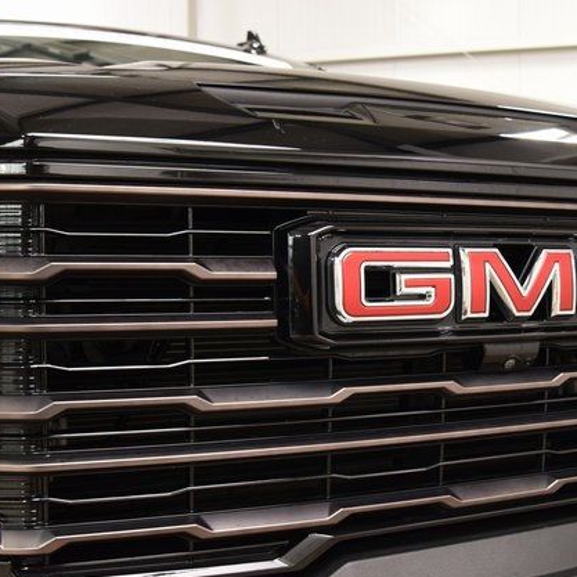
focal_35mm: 47
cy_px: 294
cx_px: 383
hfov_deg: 35.7
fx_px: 886
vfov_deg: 36.1
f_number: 7.1
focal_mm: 24
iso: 1400
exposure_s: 1/30
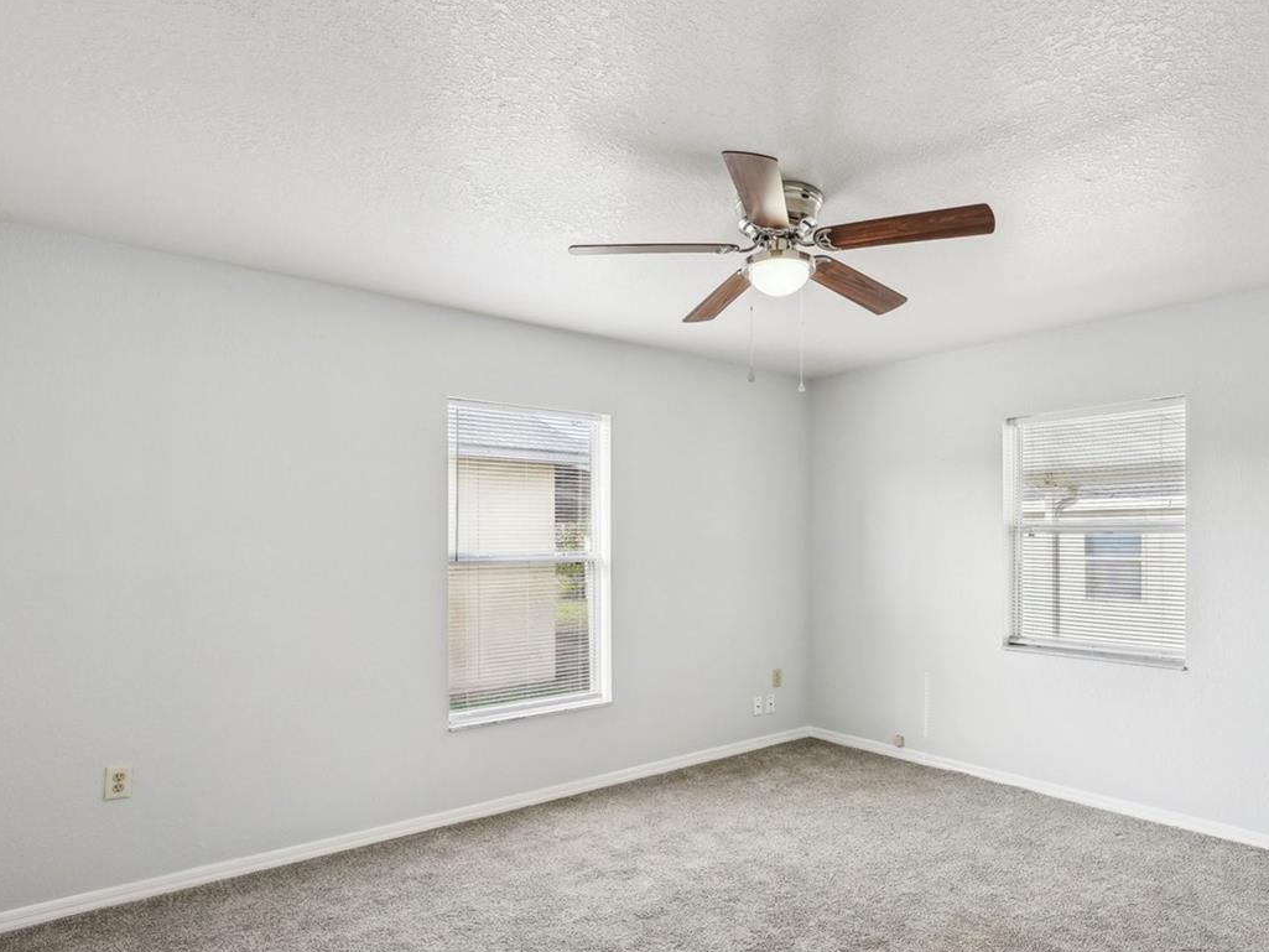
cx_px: 727
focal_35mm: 21
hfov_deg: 78.5
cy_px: 536
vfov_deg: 63.2
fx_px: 770
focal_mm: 14
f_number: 8
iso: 400
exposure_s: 1/40
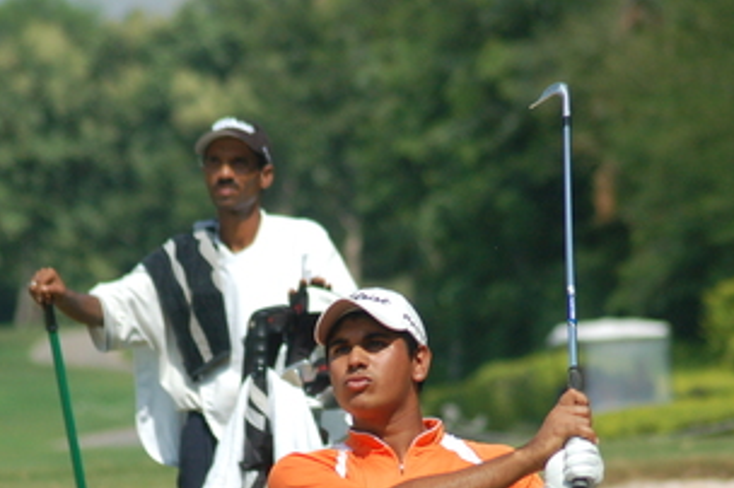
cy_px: 465
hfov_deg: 4.6
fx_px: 9043
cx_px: 336
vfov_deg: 3.1
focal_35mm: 444
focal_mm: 150
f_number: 5.6
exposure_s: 1/2000
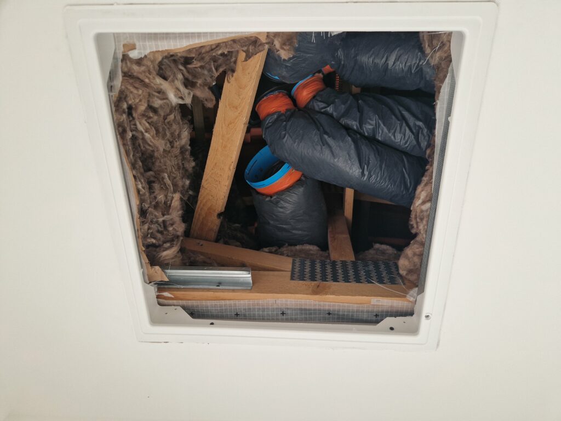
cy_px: 210
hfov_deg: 73.9
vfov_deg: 58.9
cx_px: 280
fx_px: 373
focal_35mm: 23
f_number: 1.8
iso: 100
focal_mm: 5.4
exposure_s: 1/180
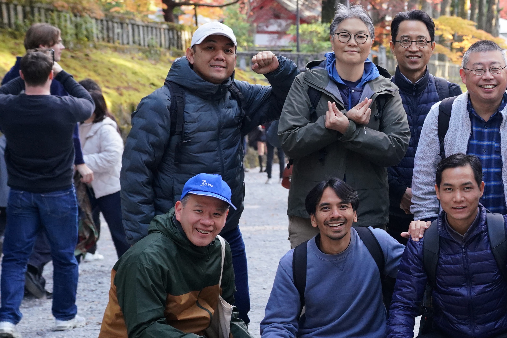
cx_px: 625
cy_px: 119
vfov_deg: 11.6
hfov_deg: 16.5
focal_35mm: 118
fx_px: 1662
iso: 1250
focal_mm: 46
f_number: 4
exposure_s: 1/160
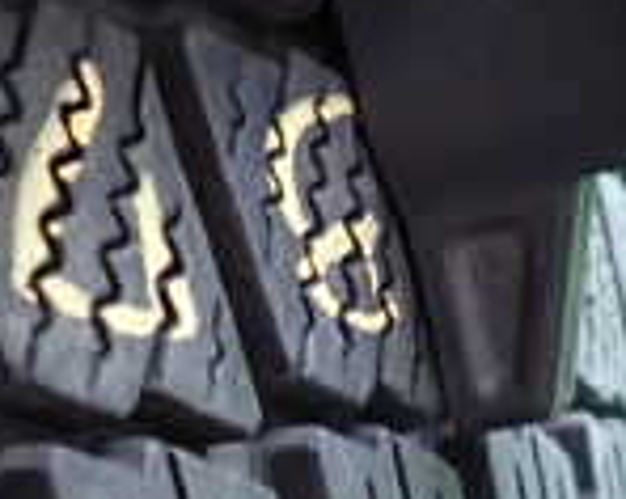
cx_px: 360
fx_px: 1832
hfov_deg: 19.4
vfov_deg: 15.3
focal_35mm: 99
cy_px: 51
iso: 250
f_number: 2
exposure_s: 1/30
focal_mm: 4.5
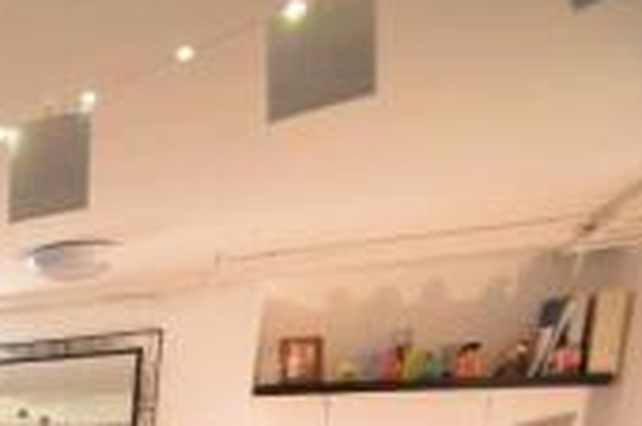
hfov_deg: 31.7
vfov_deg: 26.1
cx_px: -245
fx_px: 748
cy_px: 582
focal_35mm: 42
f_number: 3.5
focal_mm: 10
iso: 3200
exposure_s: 1/20
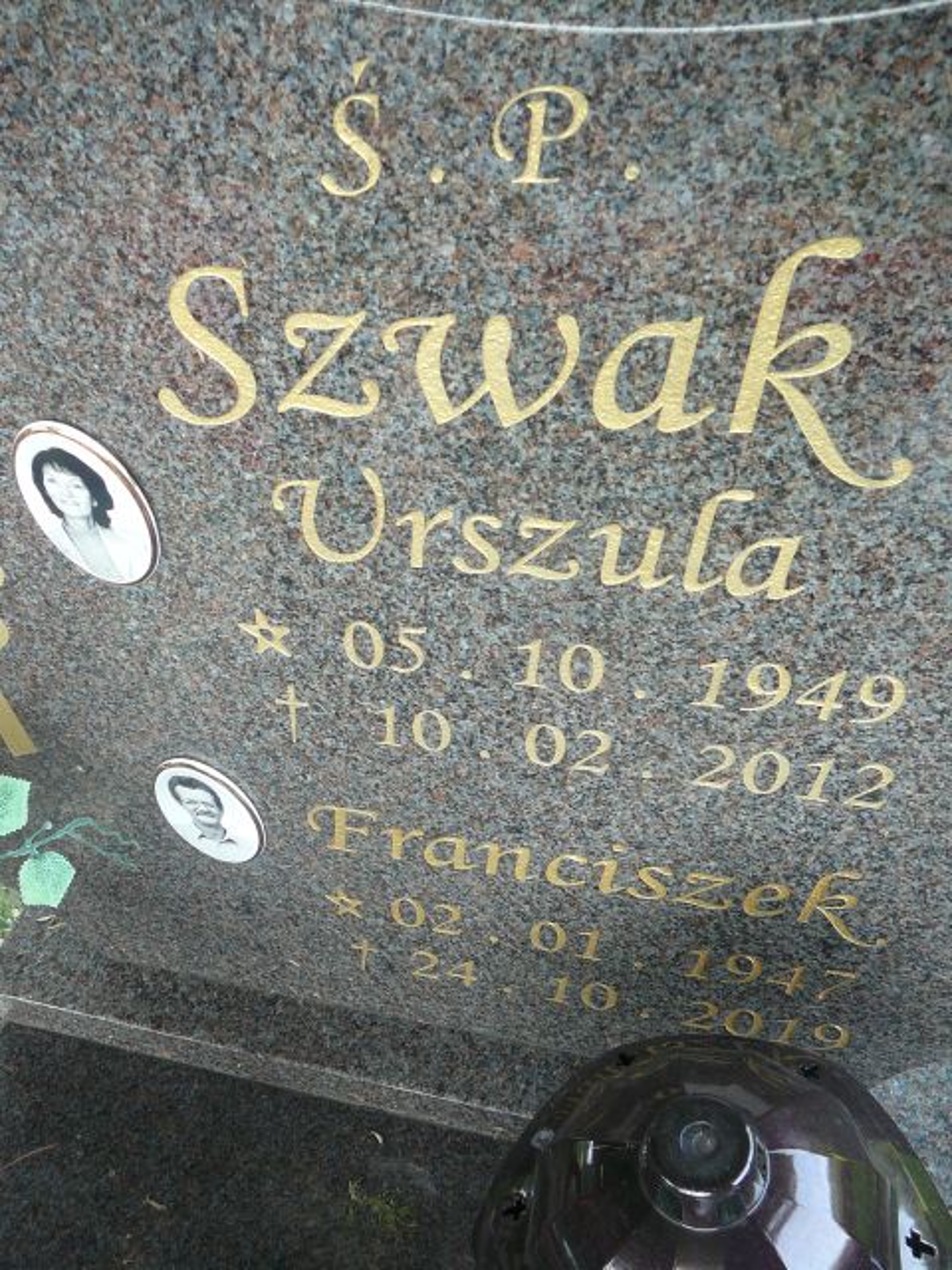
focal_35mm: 35
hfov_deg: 40.7
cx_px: 476
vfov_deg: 52.6
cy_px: 635
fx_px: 1283
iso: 100
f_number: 2.8
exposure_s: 1/60
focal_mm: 5.2
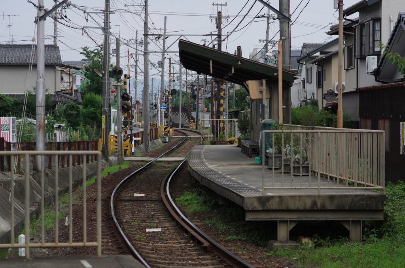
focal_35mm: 105
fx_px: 1179
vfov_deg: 13.0
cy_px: 134
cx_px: 202
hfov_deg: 19.5
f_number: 4
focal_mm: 70
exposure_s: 1/500
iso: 100
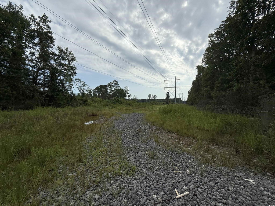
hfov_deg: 102.1
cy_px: 103
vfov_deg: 85.7
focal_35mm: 14
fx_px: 111
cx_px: 138
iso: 50
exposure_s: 1/4762
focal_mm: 2.22
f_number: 2.2
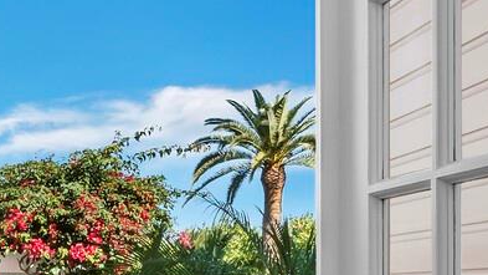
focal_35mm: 62
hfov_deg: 31.4
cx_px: 4
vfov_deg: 18.9
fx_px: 802
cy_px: 279
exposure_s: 1/15
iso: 320
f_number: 11
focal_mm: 7
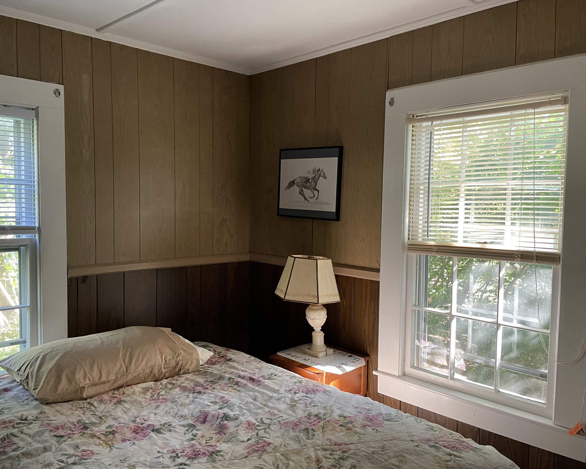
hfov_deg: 62.1
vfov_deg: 51.5
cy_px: 231
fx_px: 486
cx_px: 273
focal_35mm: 28
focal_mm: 4.2
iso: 200
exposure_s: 1/60
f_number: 1.6
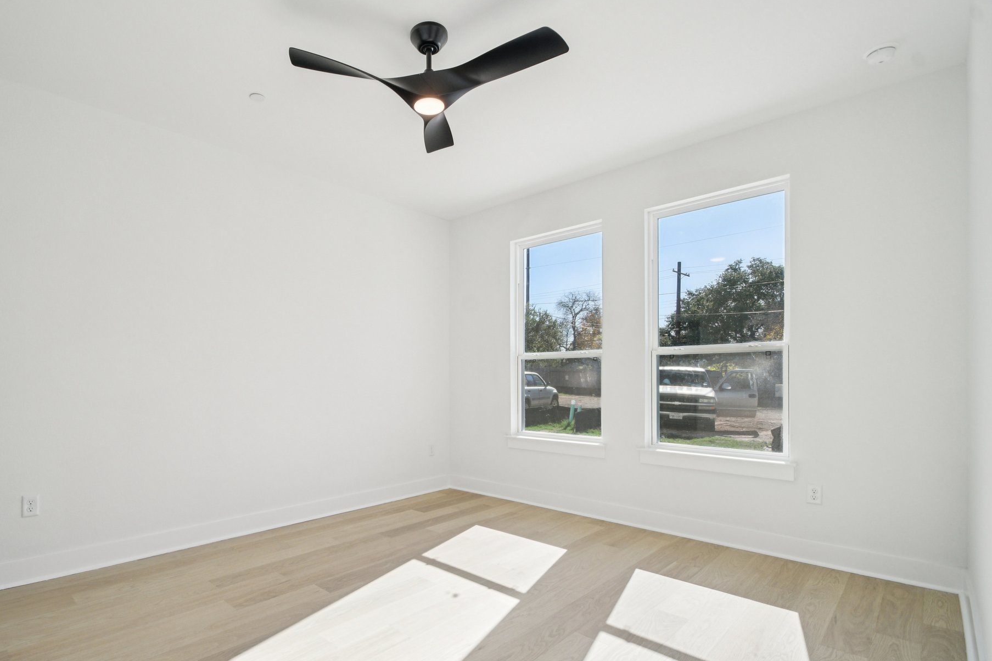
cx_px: 430
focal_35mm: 17
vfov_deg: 70.3
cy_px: 360
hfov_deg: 92.8
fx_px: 468
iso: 400
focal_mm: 10
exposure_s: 1/400
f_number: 8
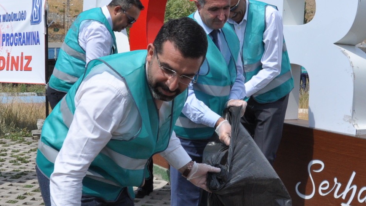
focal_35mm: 63
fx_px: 612
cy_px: 59
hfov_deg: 33.3
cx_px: 198
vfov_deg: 19.0
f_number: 13
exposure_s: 1/640
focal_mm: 18
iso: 500
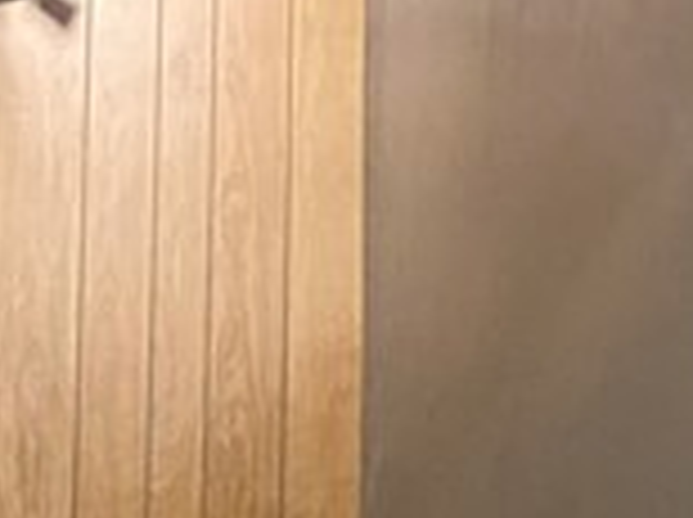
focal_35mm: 173
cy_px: 1320
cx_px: 32
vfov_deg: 7.8
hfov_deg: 11.4
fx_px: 3458
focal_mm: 4.25
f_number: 1.8
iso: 500
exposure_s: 1/30
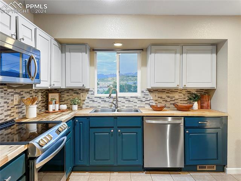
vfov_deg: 56.8
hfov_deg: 71.6
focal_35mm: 24
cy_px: 90
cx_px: 120
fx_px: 167
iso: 400
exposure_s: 1/60
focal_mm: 6.86
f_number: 1.8
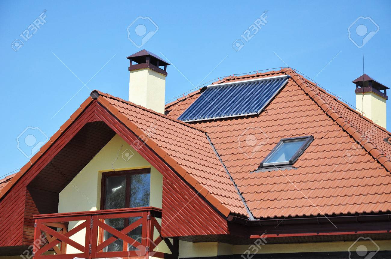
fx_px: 1057
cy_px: 130
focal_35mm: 98
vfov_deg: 14.0
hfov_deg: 20.9
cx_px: 196
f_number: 6.3
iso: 200
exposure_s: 1/640
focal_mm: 65
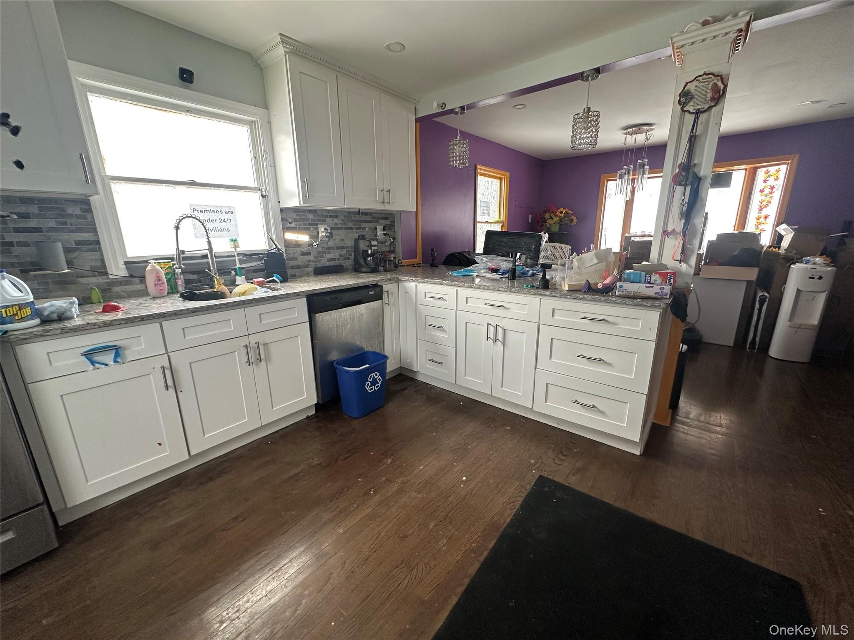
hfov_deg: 102.1
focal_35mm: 14
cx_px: 427
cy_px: 320
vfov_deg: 85.7
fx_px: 345
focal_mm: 2.22
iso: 160
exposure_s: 1/99
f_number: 2.2
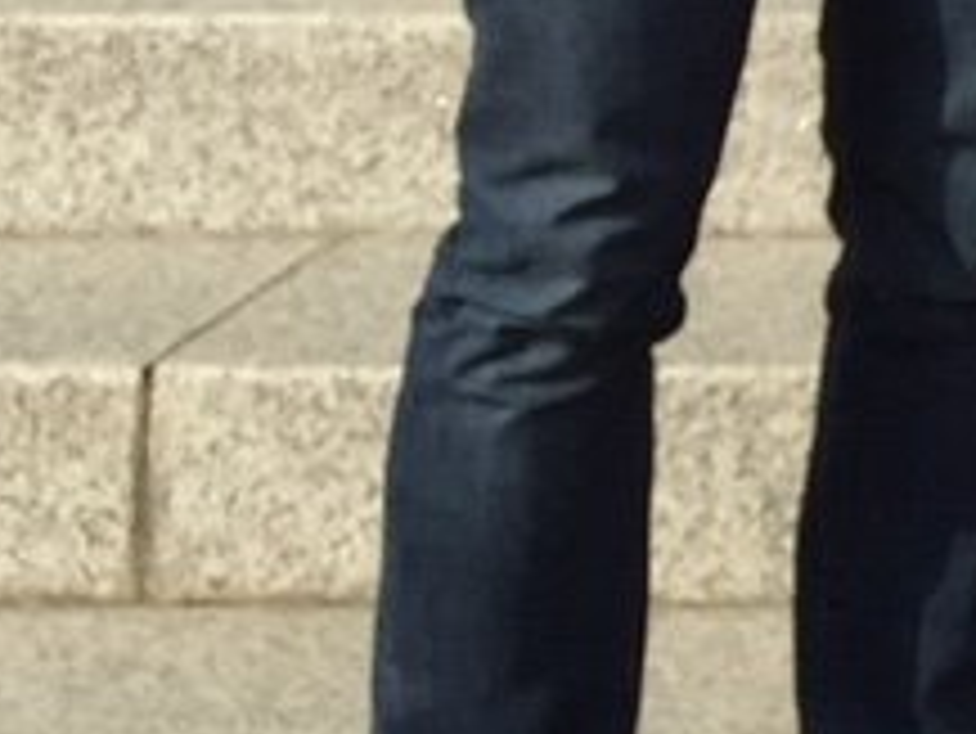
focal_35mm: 171
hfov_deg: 10.0
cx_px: 2375
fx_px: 4824
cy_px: -1315
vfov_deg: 7.8
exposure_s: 1/1412
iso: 32
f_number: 2.2
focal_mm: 4.15
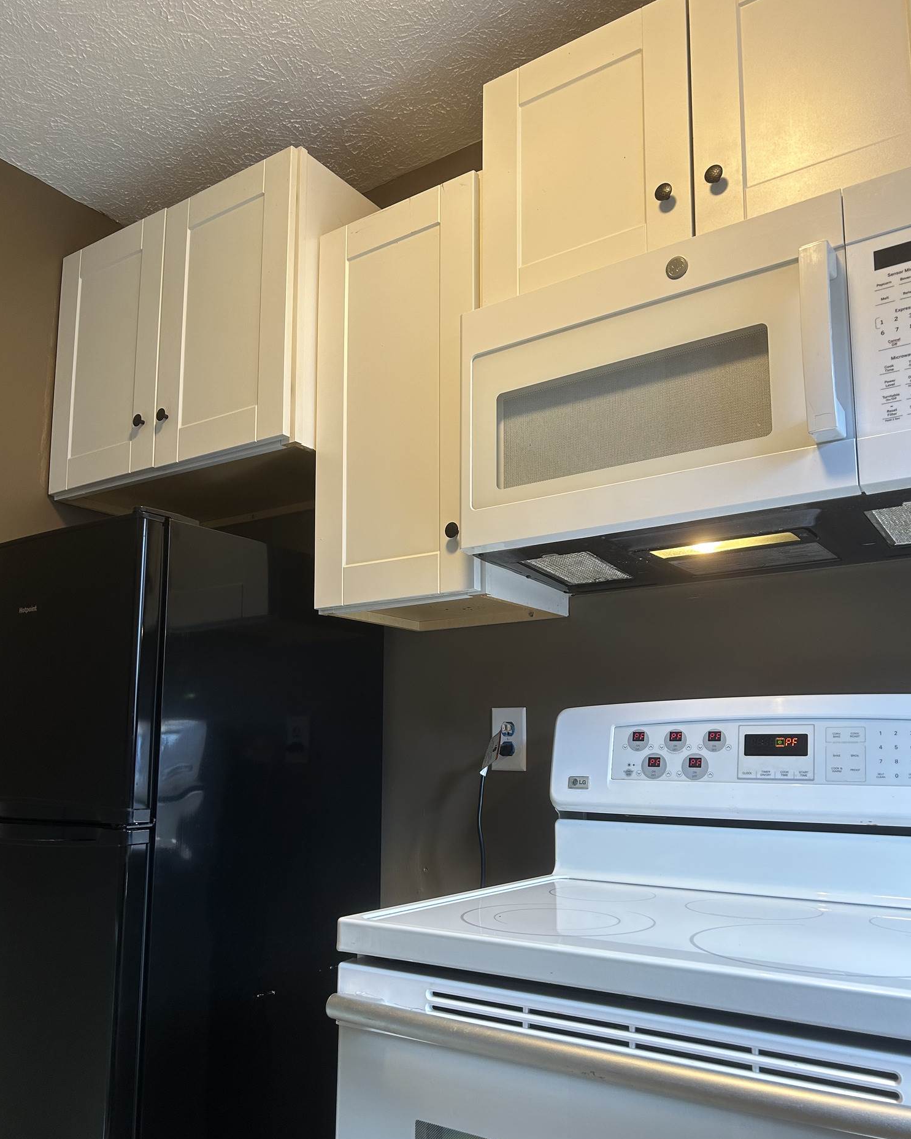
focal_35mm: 28
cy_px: 617
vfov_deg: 62.1
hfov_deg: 51.5
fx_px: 944
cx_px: 449
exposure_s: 1/60
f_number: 1.5
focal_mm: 5.7
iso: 80
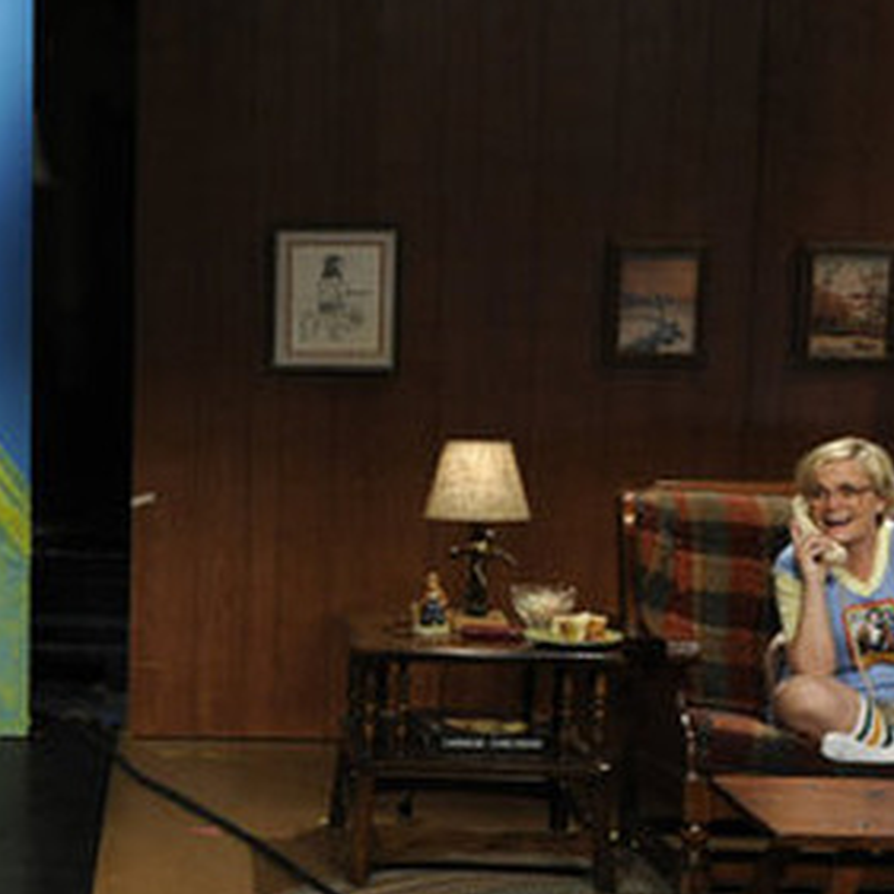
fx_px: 1928
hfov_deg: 24.5
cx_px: -64
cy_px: 557
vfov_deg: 26.0
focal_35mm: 66
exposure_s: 1/125
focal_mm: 28
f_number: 4
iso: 2000
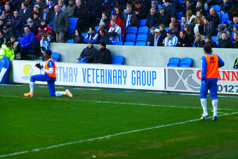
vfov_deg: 5.7
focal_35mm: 241
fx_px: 1594
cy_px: 83
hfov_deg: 8.5
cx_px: 119
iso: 400
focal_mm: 41.3
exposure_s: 1/80
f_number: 5.6
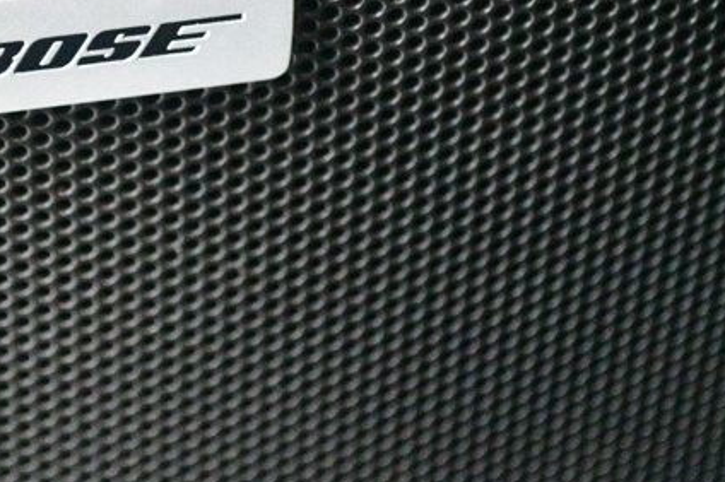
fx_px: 3260
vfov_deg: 8.4
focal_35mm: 162
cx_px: 183
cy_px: 91
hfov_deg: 12.7
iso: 12800
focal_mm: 45
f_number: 5.3
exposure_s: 1/25
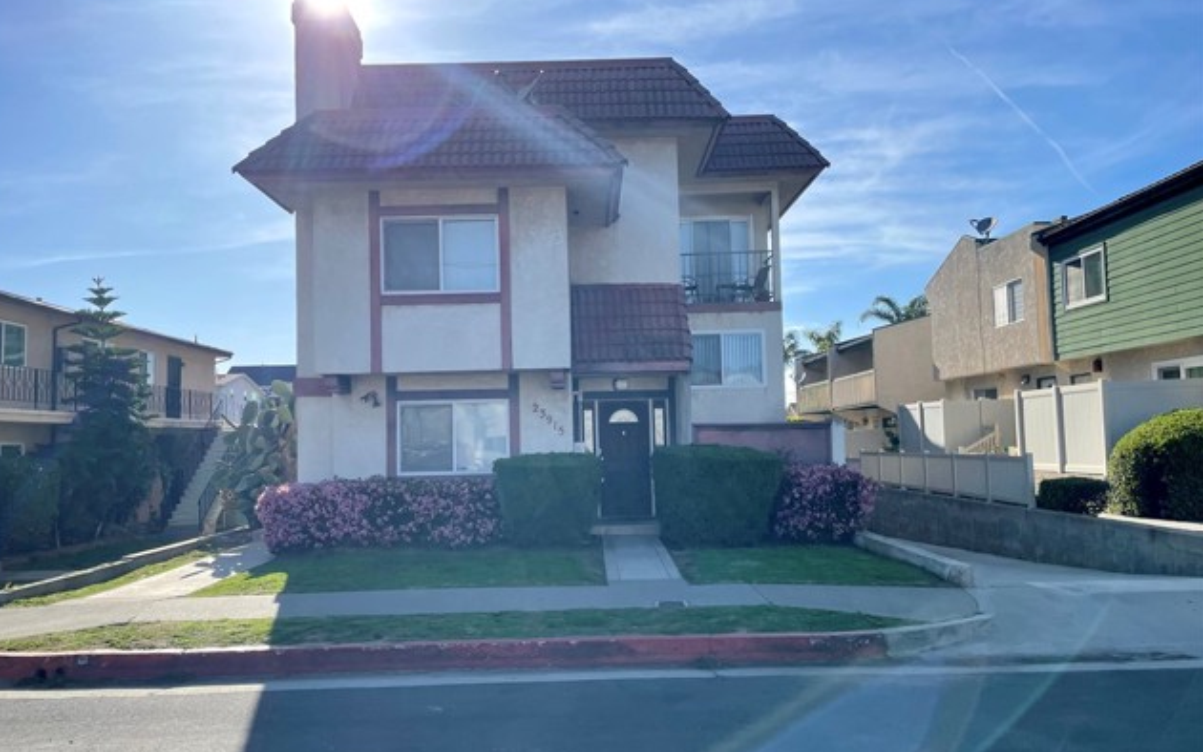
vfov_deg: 44.5
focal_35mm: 28
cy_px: 397
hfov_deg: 66.5
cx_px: 594
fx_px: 918
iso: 32
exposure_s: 1/3205
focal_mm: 4.2
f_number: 1.6
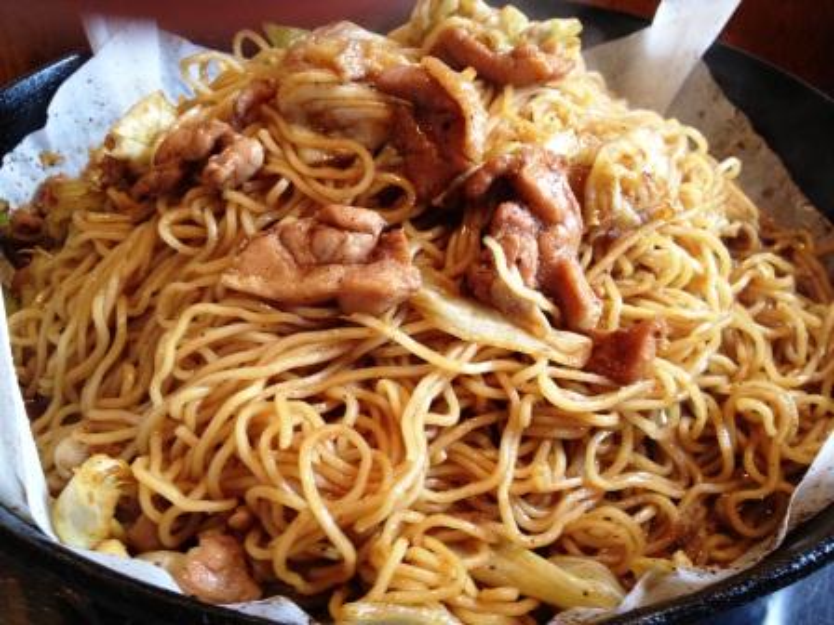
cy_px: 312
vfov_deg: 40.7
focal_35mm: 35
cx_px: 417
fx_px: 843
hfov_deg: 52.6
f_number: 2.4
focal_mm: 4.28
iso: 125
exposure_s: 1/20
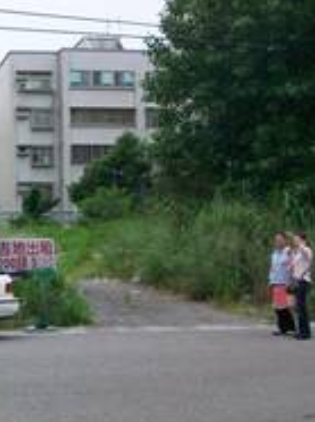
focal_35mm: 62
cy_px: 247
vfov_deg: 31.2
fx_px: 754
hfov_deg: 21.5
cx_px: -86
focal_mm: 5.7
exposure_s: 1/250
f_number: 5.5
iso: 64
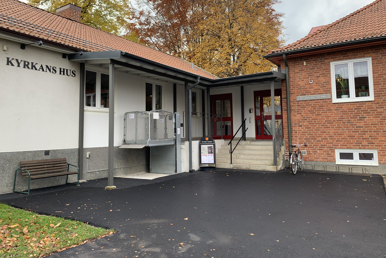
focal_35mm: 28
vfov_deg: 46.2
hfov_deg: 65.5
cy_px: 109
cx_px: 190
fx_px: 300
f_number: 1.8
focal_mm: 4.25
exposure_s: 1/184
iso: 25
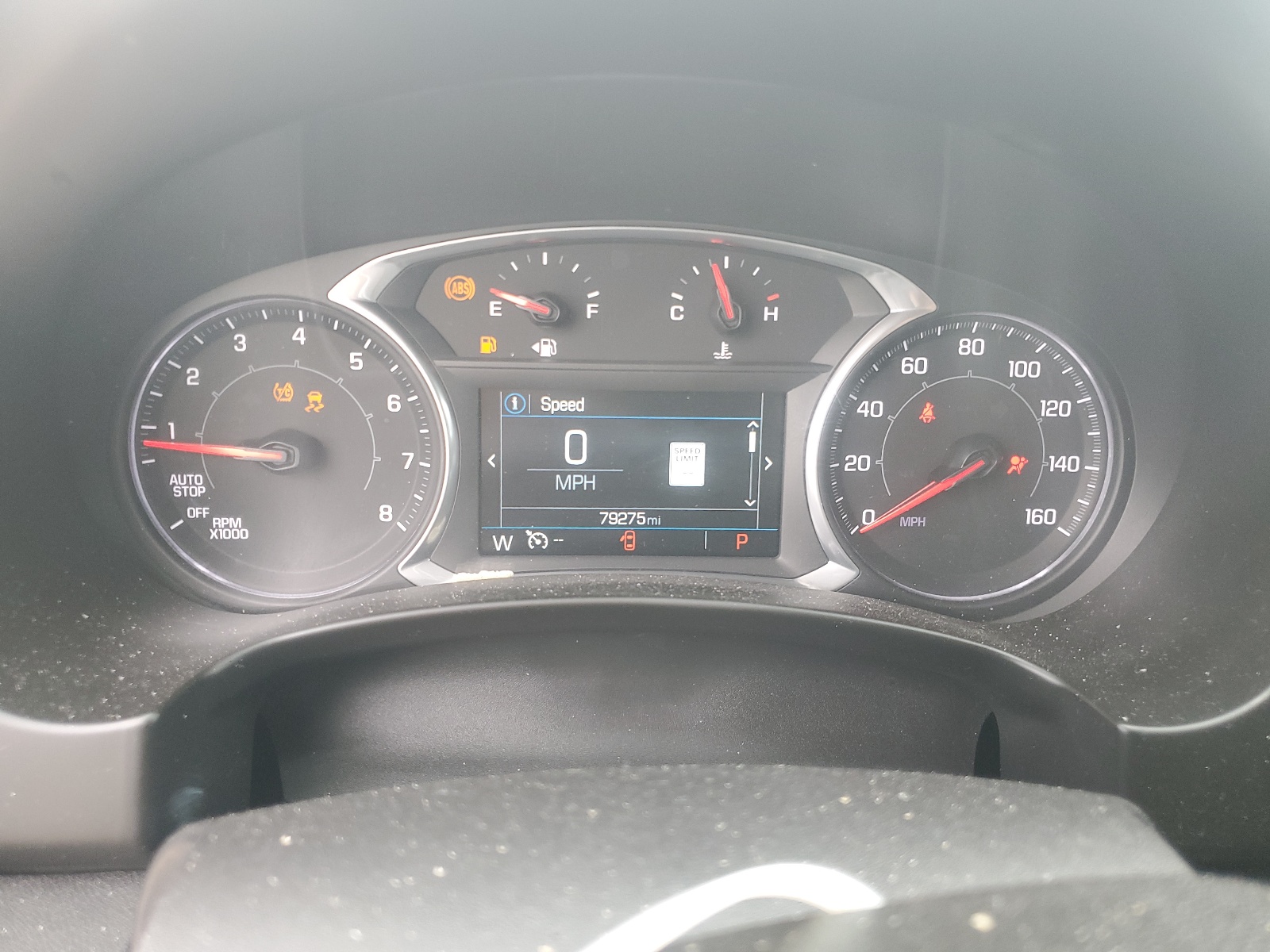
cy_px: 476
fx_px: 954
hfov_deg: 67.3
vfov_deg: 53.1
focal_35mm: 26
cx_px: 635
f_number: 1.5
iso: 81
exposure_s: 1/60.2
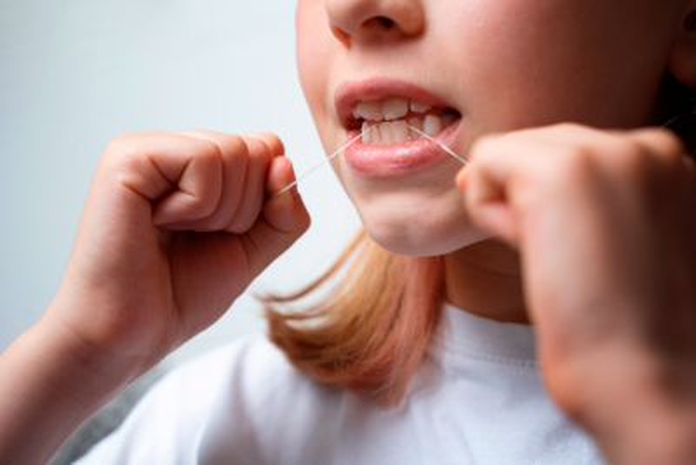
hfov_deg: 27.0
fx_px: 1450
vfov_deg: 18.2
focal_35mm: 75
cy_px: 232
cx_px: 348
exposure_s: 1/250
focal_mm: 75
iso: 640
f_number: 4.5
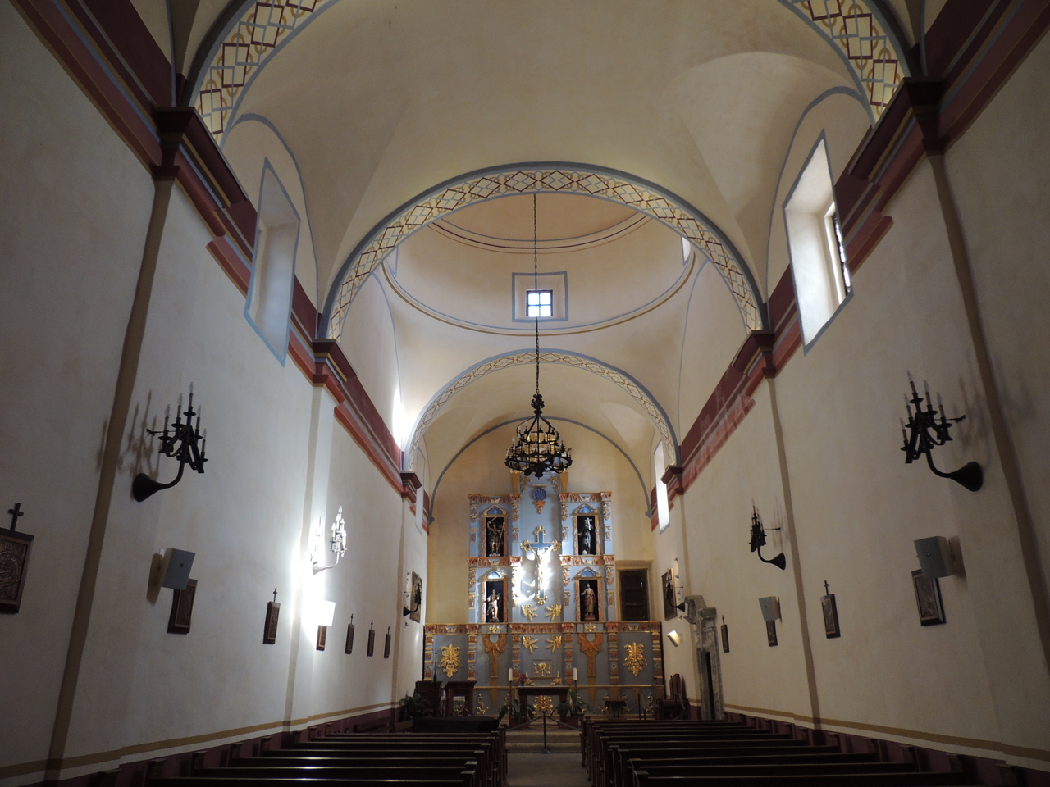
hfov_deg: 71.6
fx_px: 728
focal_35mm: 24
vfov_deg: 56.8
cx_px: 525
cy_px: 394
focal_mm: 4.3
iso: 160
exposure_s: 1/30
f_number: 3
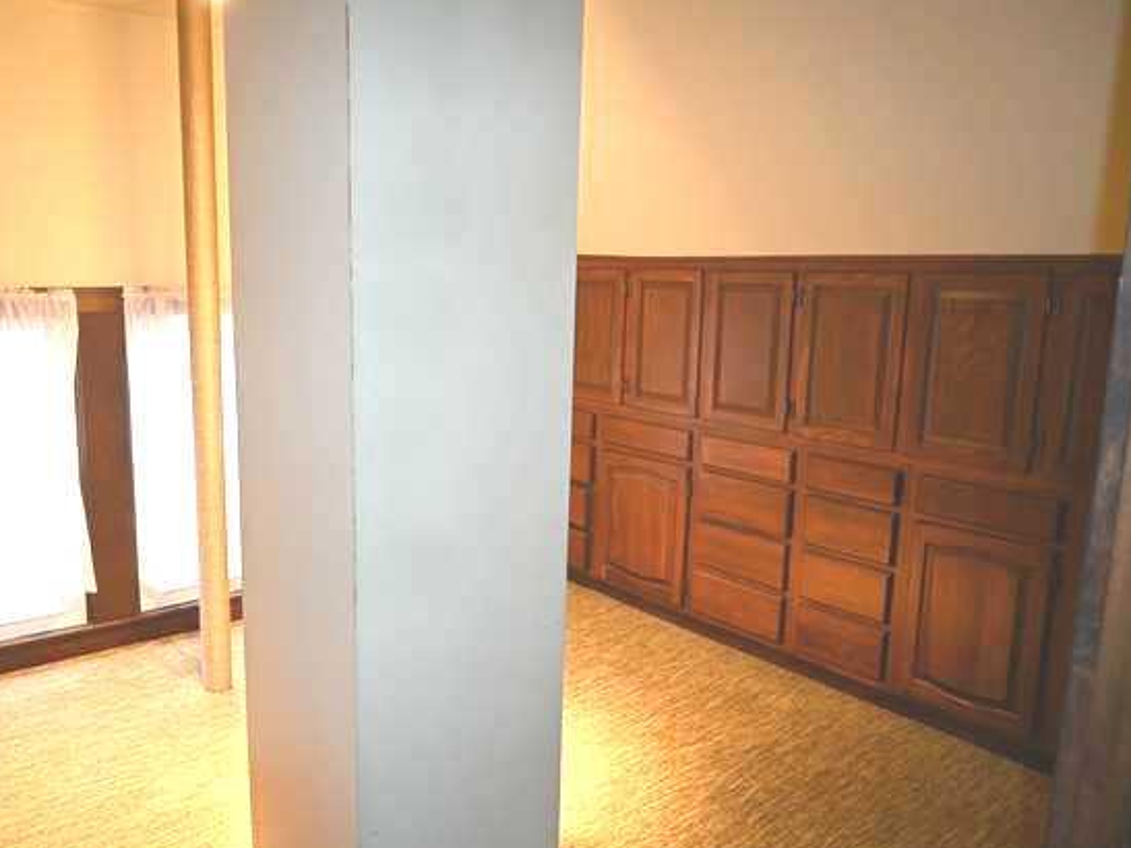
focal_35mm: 27
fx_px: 882
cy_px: 425
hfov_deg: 65.0
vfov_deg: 51.3
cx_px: 478
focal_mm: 16
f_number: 3.5
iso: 1600
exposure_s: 1/60
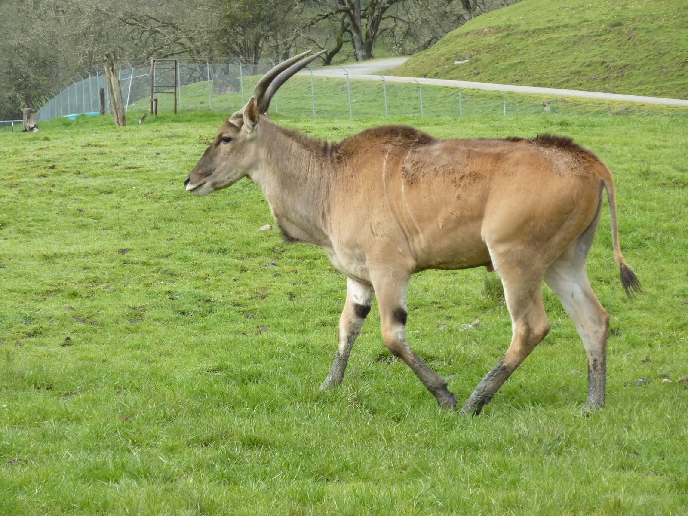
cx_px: 344
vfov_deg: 8.8
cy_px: 258
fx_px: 3359
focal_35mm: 169
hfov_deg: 11.7
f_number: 4.5
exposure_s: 1/500
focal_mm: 27.8
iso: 250
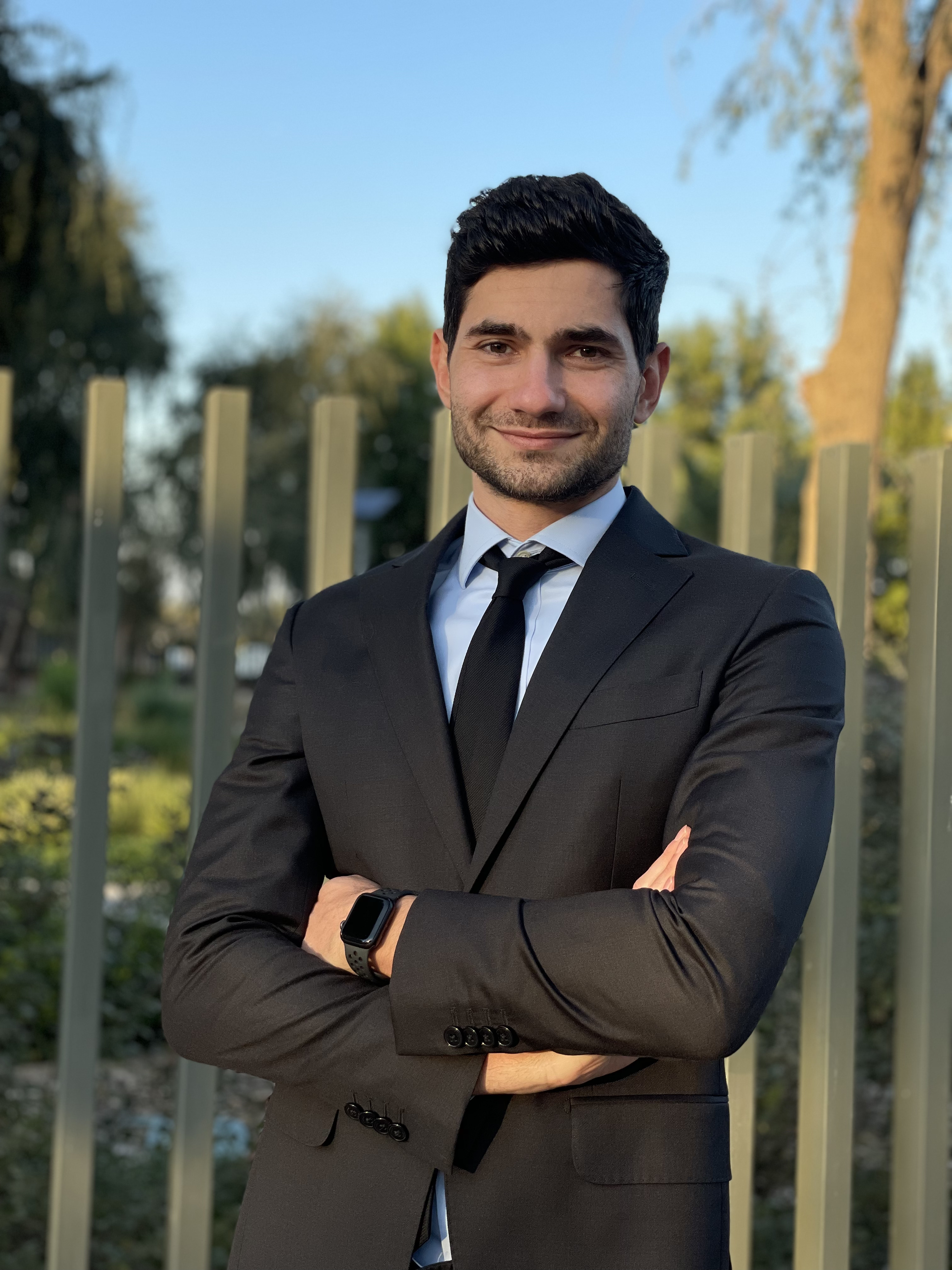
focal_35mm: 52
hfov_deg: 28.0
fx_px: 1907
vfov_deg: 36.8
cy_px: 635
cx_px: 476
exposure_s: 1/592
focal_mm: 6
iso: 32
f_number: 2
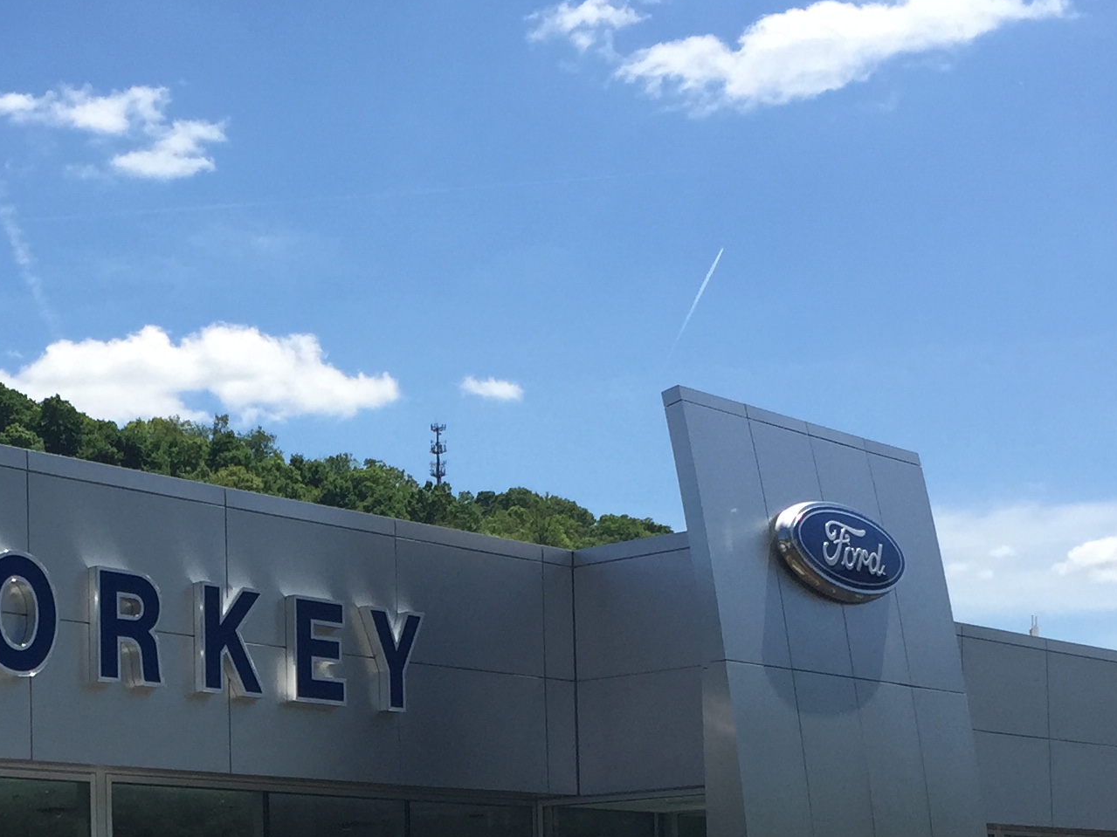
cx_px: 149
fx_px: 2388
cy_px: 875
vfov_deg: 19.2
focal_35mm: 74
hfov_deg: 25.6
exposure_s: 1/2326
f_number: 2.2
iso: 32
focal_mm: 4.15
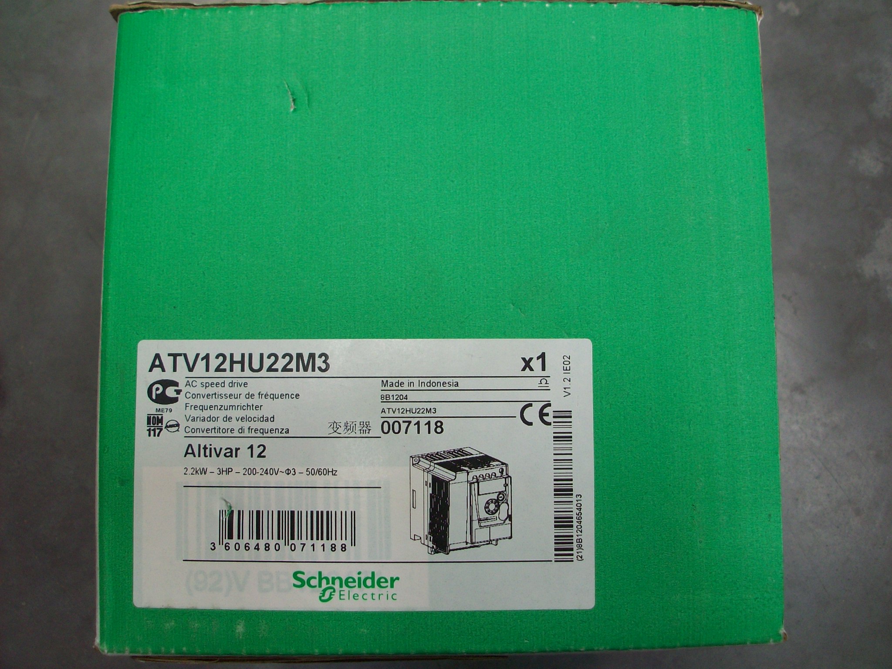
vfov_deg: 41.8
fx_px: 876
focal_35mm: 34
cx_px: 446
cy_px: 334
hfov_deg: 54.0
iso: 80
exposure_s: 1/74.3
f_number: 2.8
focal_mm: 5.7
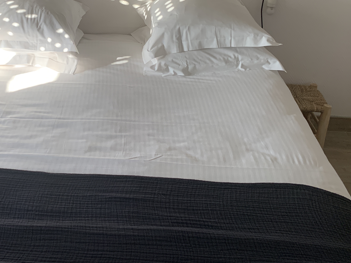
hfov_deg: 41.7
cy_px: 59
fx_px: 446
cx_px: 88
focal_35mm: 44
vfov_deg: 32.1
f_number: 1.8
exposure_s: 1/96
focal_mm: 4.25
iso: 100
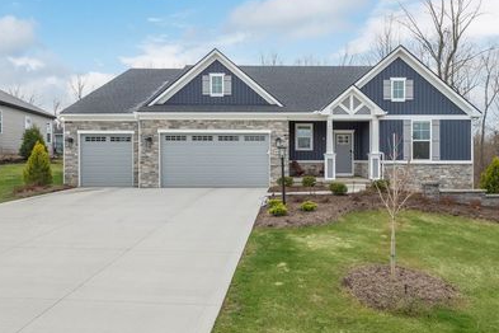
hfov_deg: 65.4
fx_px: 388
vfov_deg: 46.4
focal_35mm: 28
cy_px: 163
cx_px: 269
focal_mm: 22
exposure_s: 1/640
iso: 200
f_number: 9
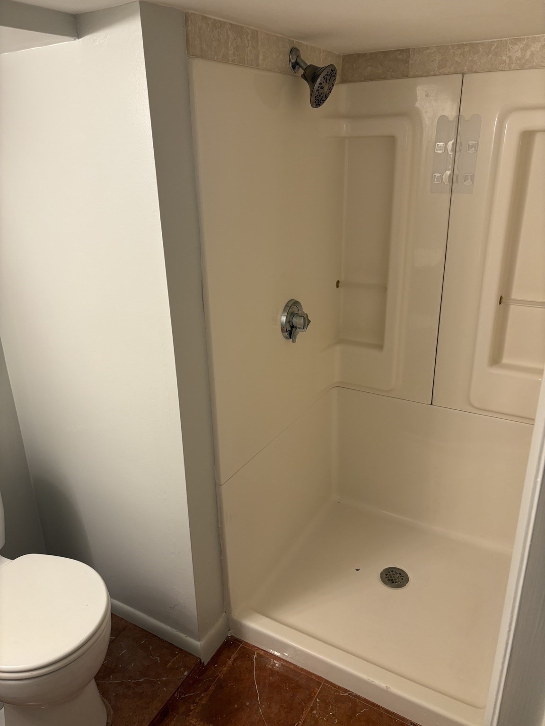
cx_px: 272
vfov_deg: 67.3
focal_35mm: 26
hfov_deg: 53.1
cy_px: 363
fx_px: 546
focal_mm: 5.96
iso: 80
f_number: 1.6
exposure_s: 1/60
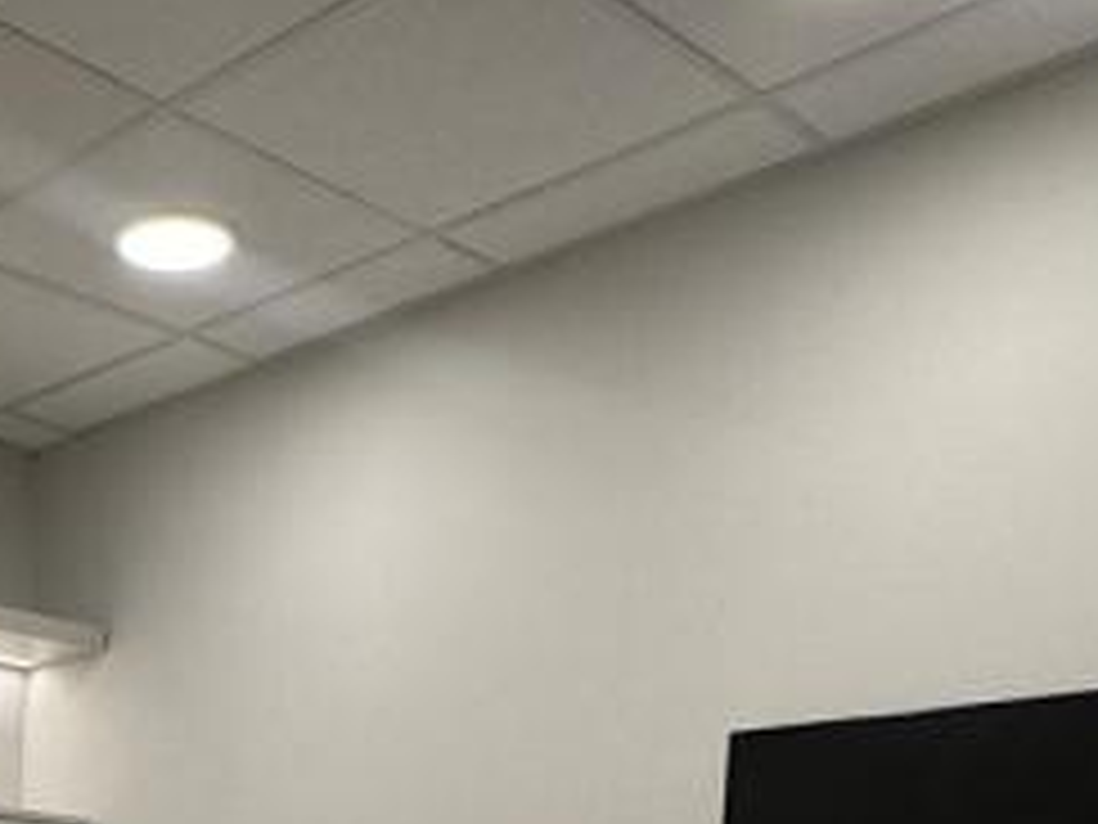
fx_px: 1745
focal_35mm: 55
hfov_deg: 32.9
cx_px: 76
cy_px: 1283
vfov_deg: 21.6
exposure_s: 1/120
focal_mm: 2.22
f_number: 2.2
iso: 100
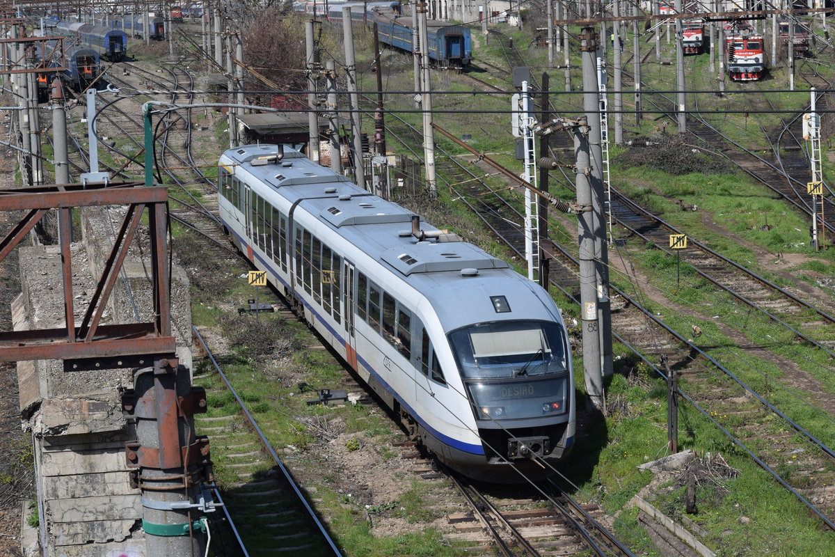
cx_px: 418
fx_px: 1913
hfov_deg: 24.6
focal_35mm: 82
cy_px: 278
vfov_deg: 16.6
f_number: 9
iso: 200
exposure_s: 1/320
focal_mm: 55
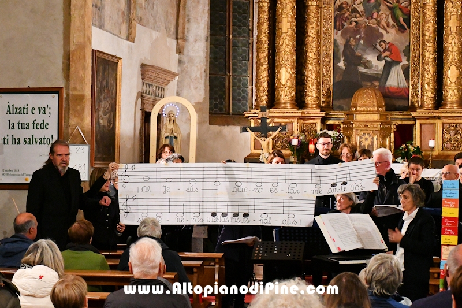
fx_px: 962
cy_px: 154
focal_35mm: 75
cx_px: 231
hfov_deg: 27.0
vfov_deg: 18.2
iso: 8000
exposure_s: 1/60
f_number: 4.8
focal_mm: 50
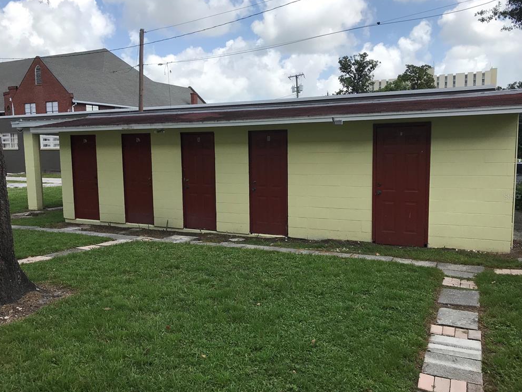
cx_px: 265
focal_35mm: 29
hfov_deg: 61.6
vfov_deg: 48.2
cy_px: 196
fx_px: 437
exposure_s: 1/1842
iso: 20
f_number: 1.8
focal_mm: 3.99
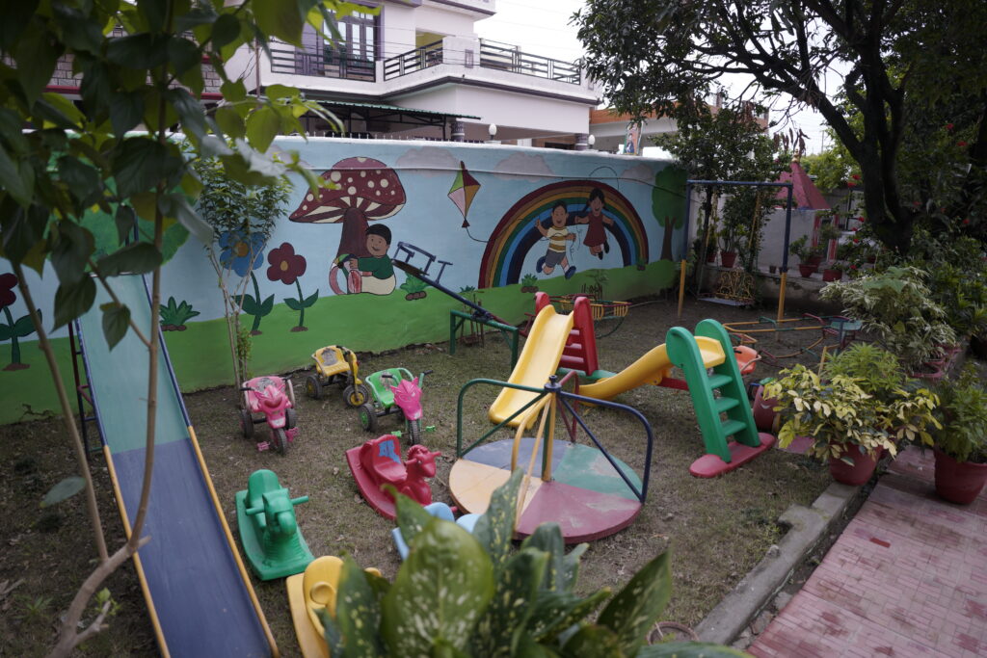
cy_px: 329
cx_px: 494
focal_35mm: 20
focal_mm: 20
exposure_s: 1/500
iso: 100
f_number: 2.8
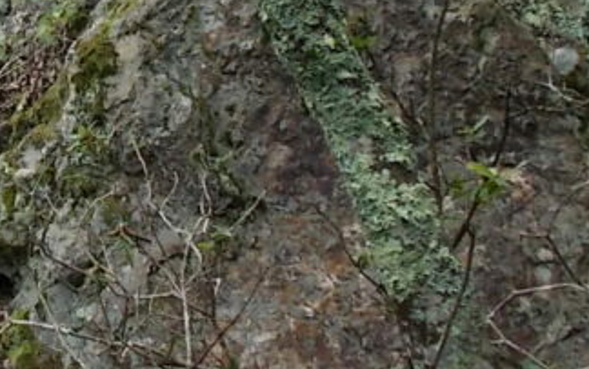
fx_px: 1398
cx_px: -135
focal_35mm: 87
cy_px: 35
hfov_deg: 21.9
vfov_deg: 14.9
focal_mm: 4.6
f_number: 3.2
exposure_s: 1/100
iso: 80
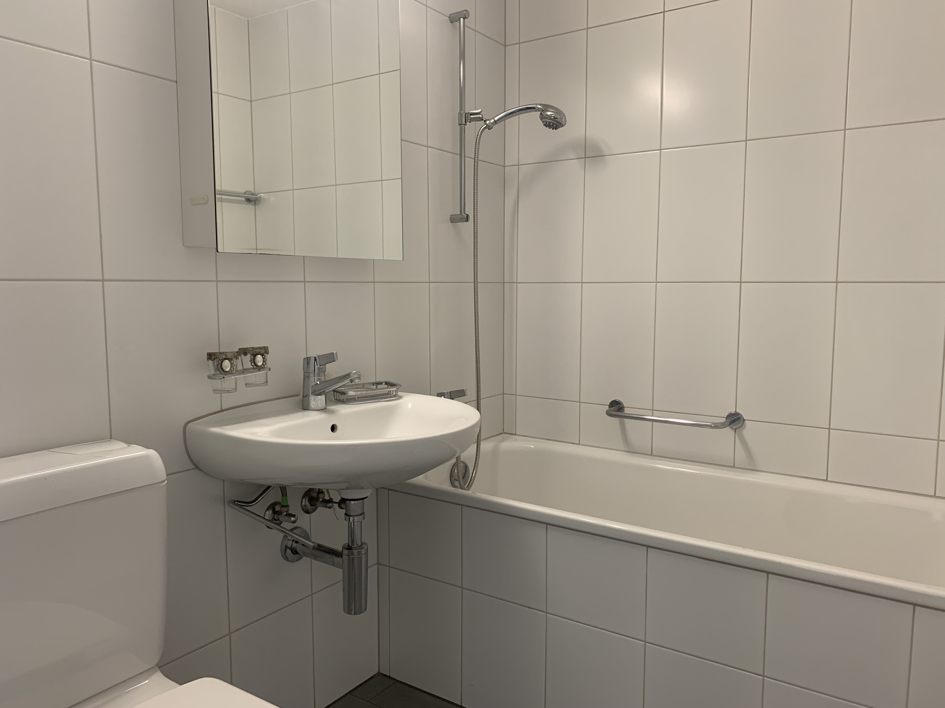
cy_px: 354
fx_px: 710
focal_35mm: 26
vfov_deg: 53.1
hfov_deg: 67.3
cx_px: 472
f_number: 1.8
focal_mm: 4.25
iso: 125
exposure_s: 1/50
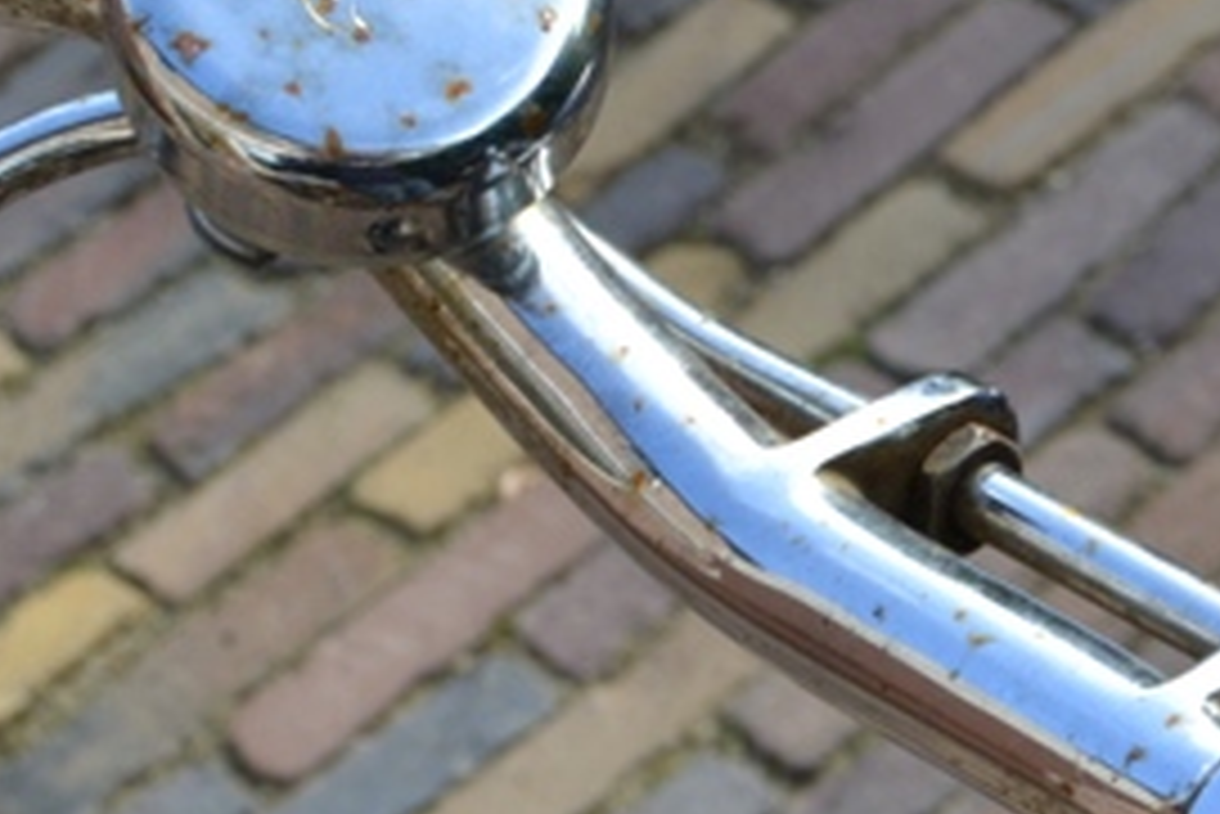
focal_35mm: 136
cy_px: 965
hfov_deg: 14.2
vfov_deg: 10.0
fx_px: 4611
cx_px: 1778
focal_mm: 24
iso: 250
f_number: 8
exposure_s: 1/125
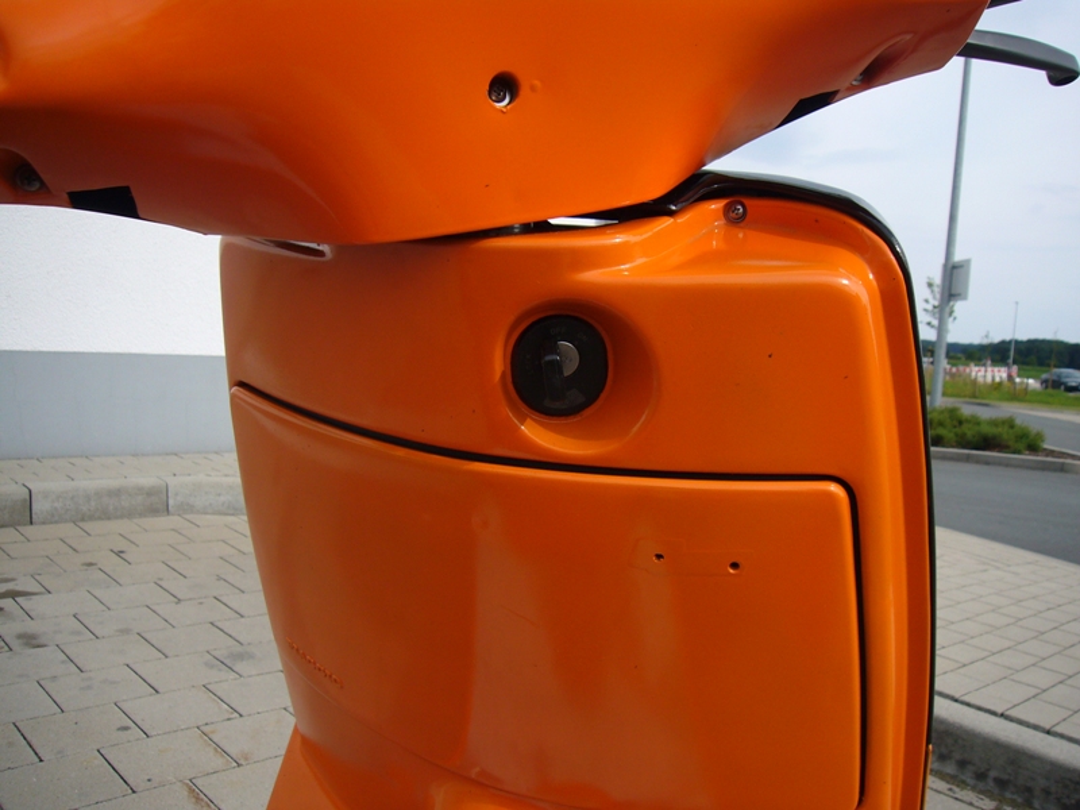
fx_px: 936
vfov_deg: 46.8
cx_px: 540
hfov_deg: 60.0
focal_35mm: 30
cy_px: 405
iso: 80
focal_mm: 4.9
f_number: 5.6
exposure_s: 1/200
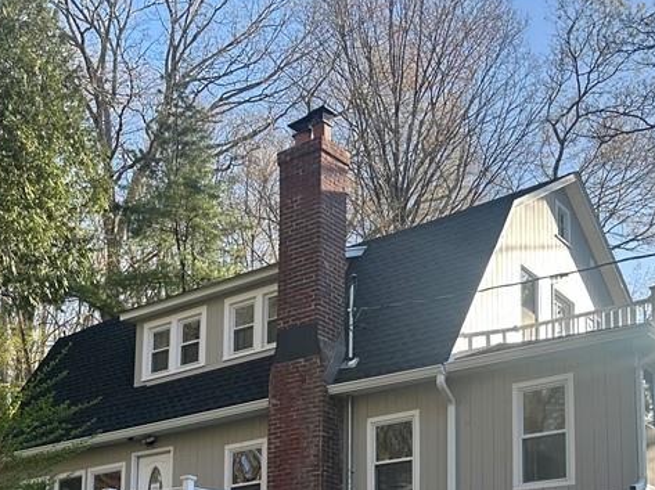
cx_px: 335
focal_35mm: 52
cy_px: 518
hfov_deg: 36.8
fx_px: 983
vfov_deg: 26.2
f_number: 1.78
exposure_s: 1/910
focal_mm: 6.86
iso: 80
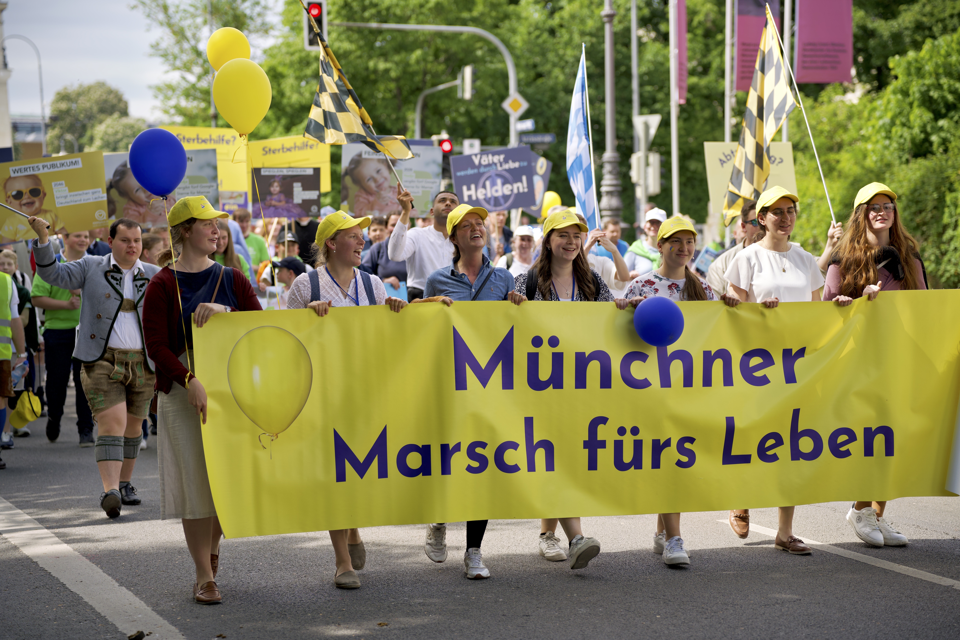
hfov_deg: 24.5
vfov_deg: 16.5
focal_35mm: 83
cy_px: 320
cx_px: 480
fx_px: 2213
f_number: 2.8
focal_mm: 83
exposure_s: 1/1250
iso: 100
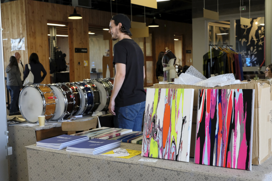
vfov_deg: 29.2
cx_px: 135
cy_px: 92
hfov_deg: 42.7
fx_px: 348
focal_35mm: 46
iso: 6400
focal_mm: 30.2
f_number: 6.4
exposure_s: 1/140
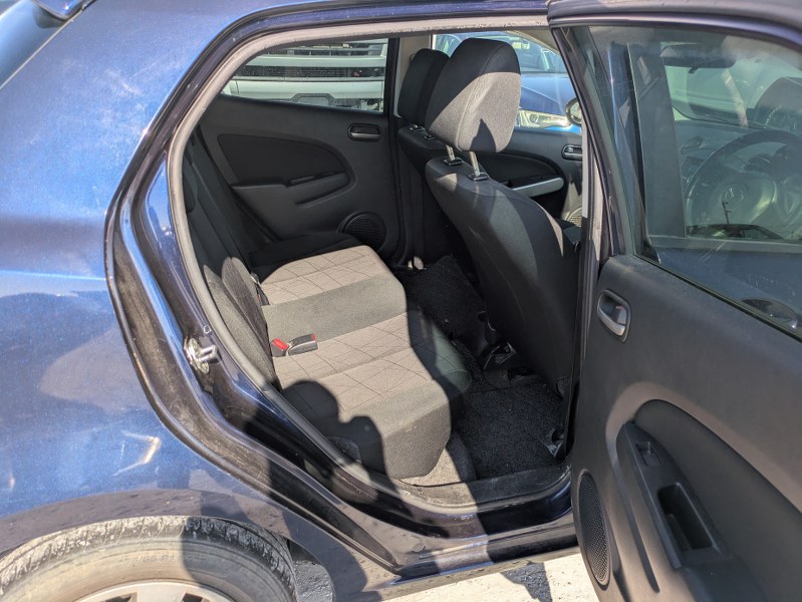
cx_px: 401
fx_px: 579
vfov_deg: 54.9
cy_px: 301
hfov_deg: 69.4
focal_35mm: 25
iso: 46
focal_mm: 5.43
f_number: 1.89
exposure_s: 1/935
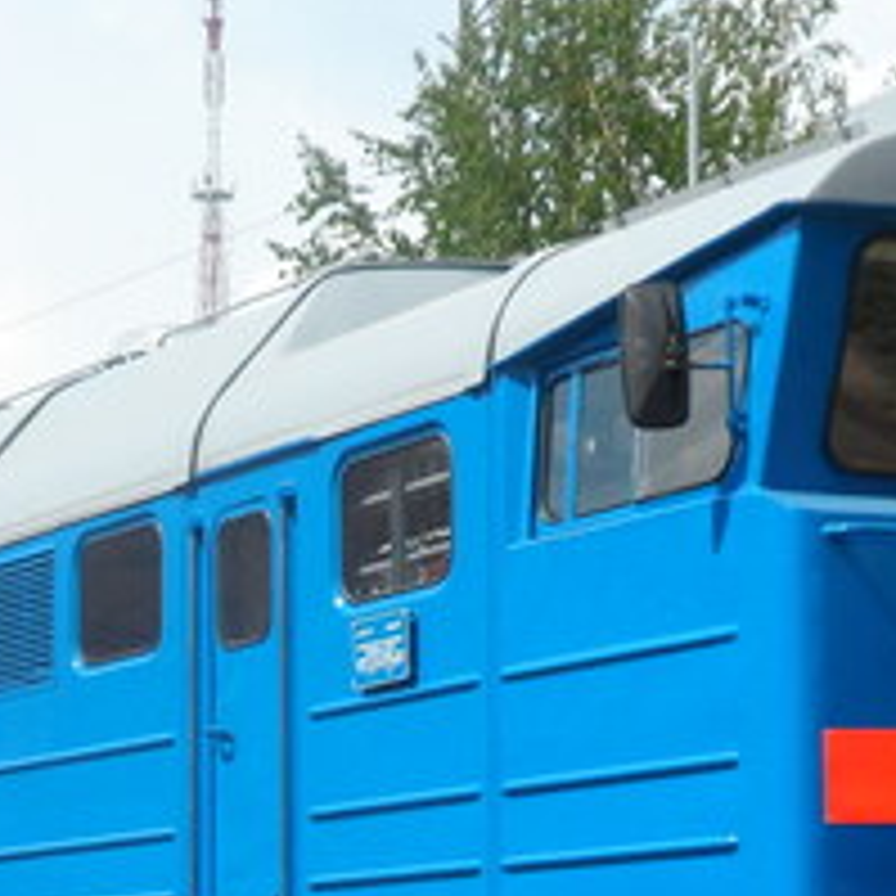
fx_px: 3602
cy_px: 955
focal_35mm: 123
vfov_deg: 13.9
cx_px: 144
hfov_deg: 14.1
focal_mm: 6.5
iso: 80
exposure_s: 1/1000
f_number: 3.5
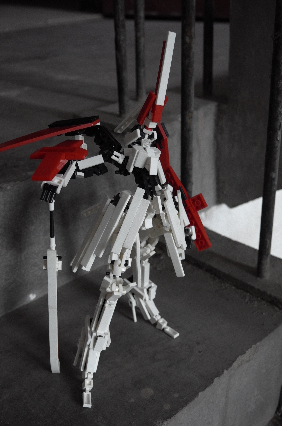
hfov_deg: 31.1
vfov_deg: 45.5
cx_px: 141
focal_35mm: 43
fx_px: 507
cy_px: 213
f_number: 4.8
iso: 1600
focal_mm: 28.2
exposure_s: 1/30
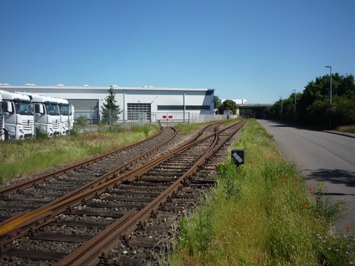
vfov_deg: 44.2
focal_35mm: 32
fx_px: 328
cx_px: 178
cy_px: 133
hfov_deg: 56.8
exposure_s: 1/400
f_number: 5.6
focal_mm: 5.2
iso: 100
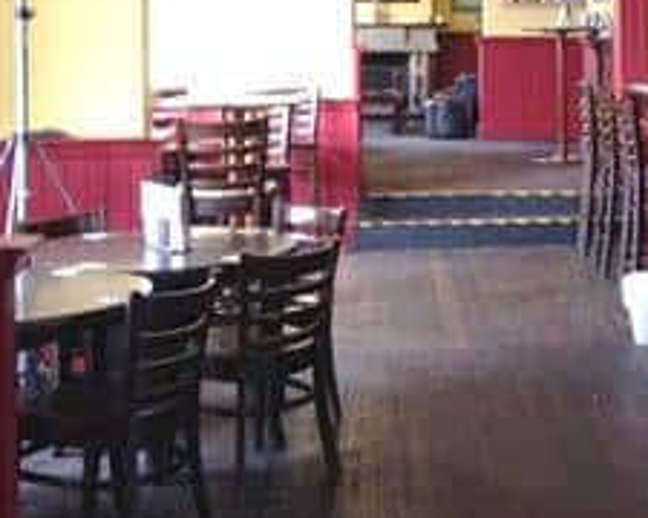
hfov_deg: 22.8
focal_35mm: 81
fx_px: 1553
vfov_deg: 18.7
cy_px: 72
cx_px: 621
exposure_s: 1/20
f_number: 2.4
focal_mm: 4.28
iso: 160
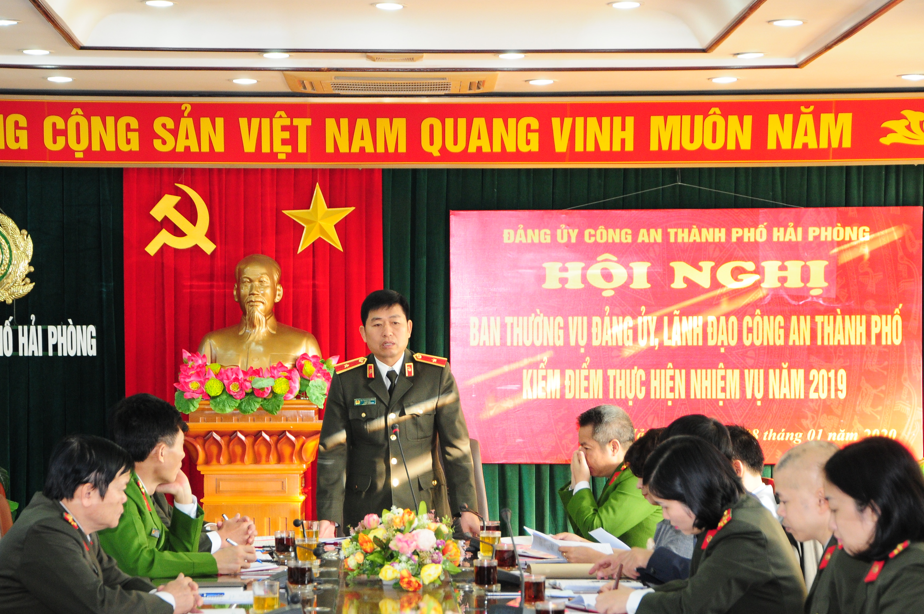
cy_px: 345
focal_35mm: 116
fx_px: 2974
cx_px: 404
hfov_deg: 17.7
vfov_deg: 11.8
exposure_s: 1/60
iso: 800
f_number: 5.3
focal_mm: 62
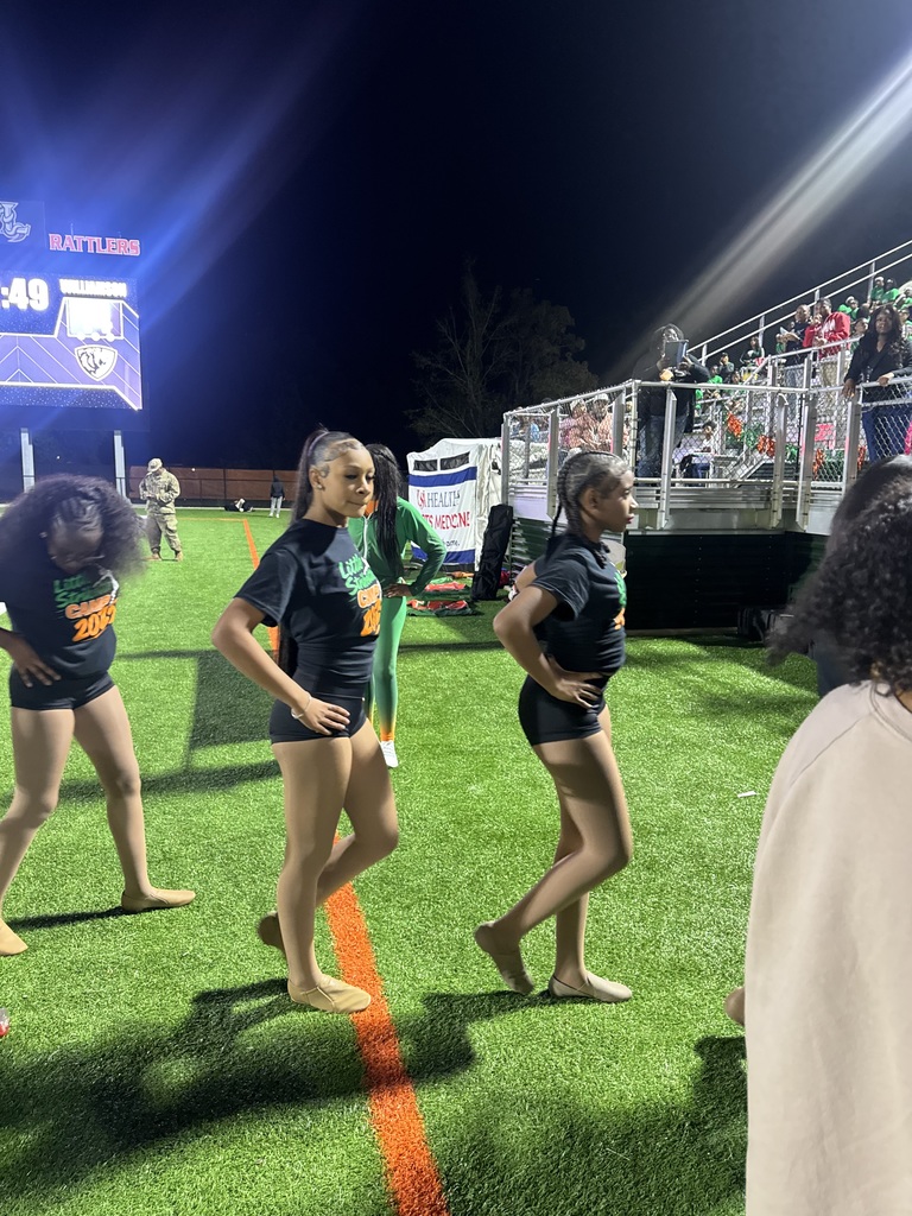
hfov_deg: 56.8
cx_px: 456
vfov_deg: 71.6
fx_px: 843
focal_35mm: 24
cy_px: 608
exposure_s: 1/60
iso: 400
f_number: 1.78
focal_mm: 6.76
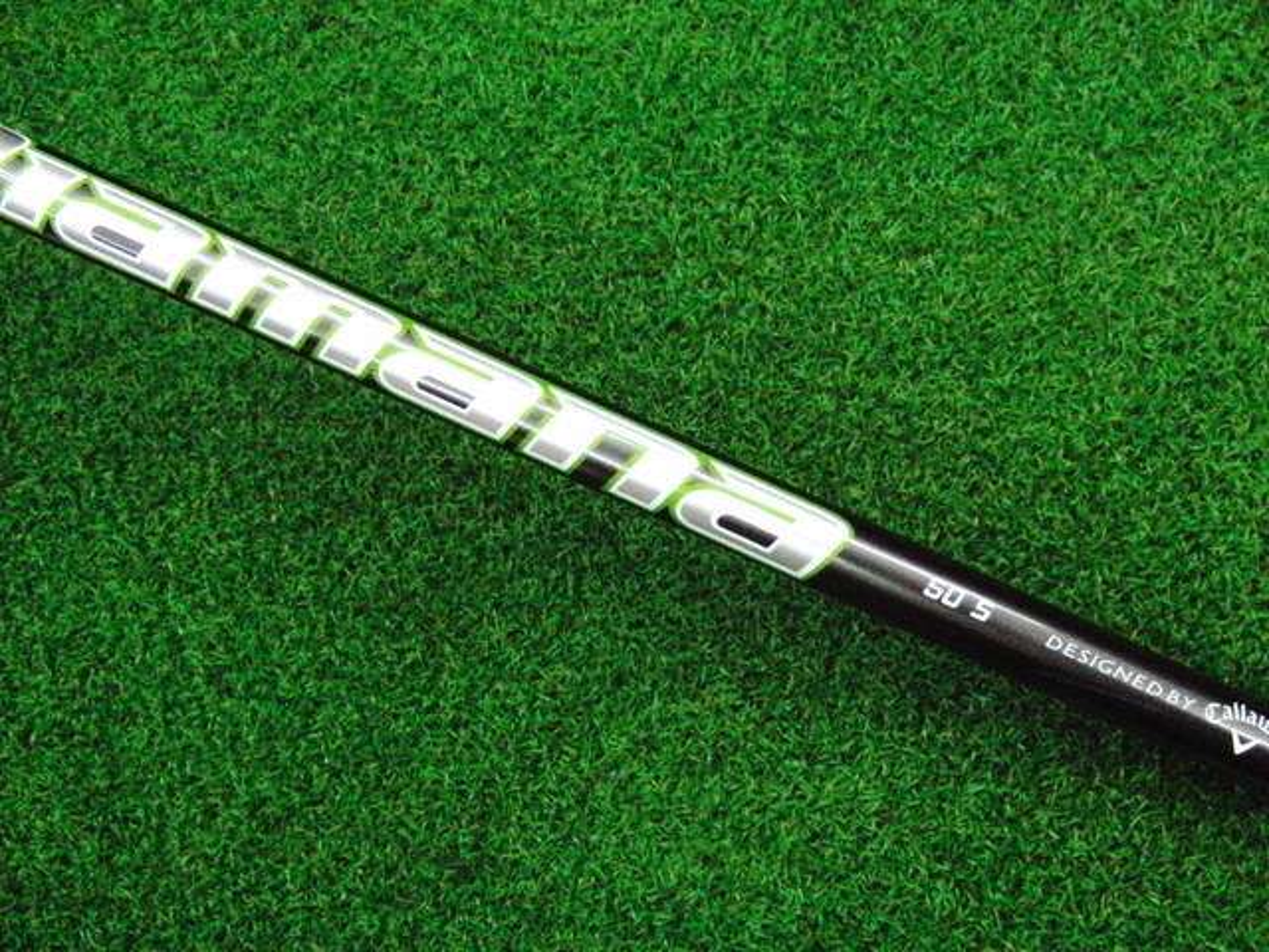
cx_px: 634
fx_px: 1356
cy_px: 476
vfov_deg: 38.7
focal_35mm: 37
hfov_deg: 50.1
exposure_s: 1/320
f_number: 3.6
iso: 3200
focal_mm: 6.42
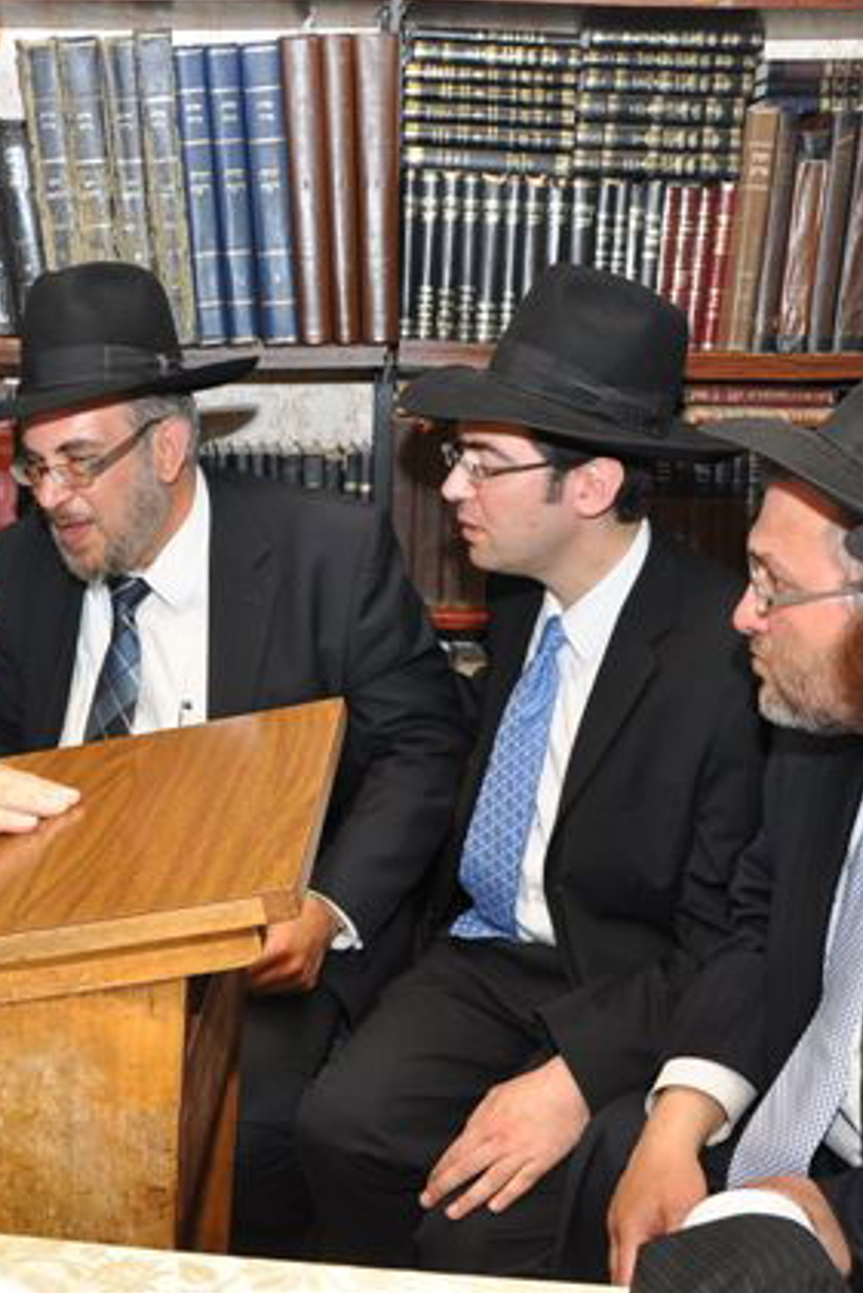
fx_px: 1473
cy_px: 643
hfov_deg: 31.7
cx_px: 154
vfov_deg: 47.4
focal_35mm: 41
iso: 250
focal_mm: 18
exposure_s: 1/60
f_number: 6.3
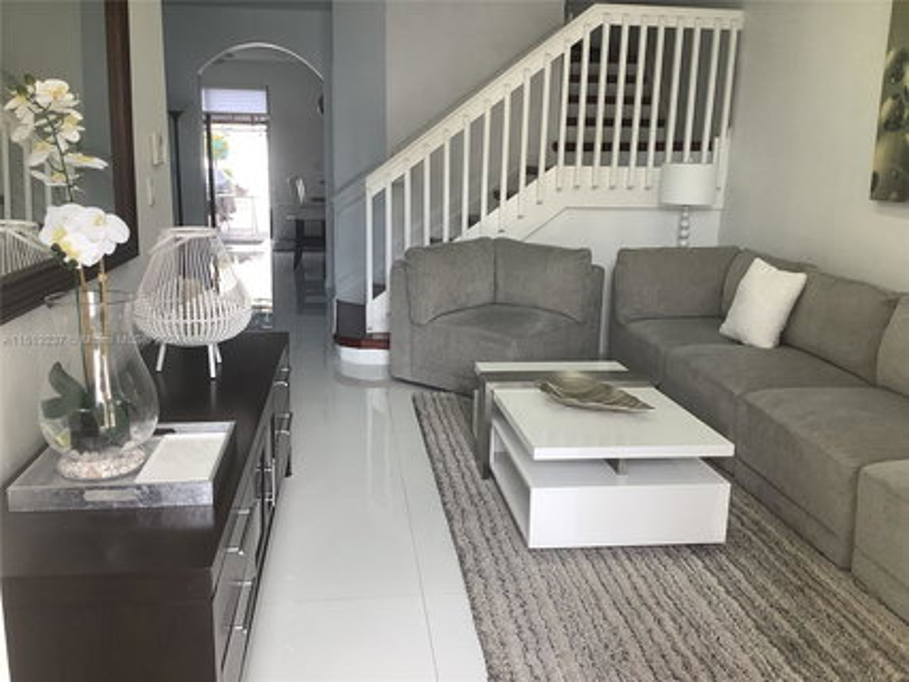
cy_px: 341
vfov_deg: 45.4
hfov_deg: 58.4
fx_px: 814
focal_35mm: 31
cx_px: 454
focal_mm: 3.3
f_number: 2.4
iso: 50
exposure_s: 1/100
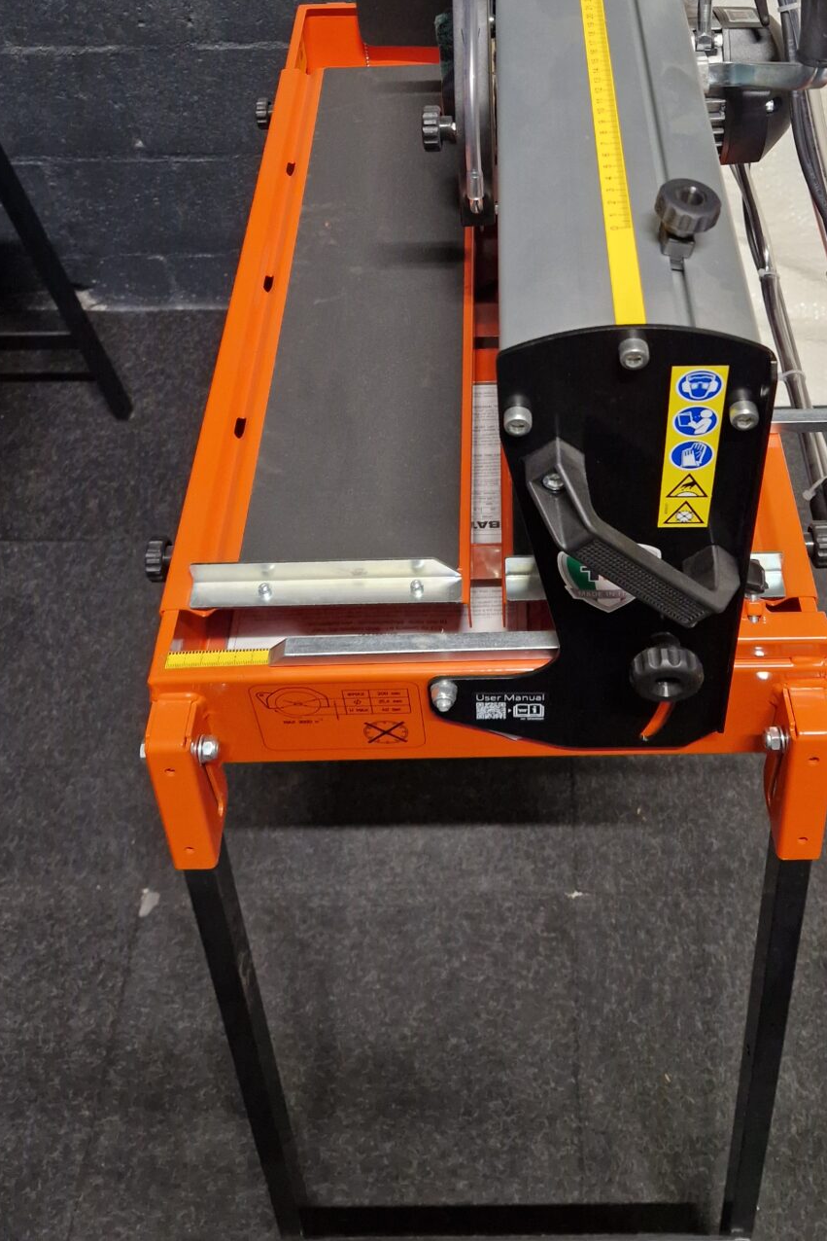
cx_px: 486
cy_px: 308
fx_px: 1240
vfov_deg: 50.9
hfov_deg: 36.8
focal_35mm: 36
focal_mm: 5.4
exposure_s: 1/100
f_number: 1.8
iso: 500
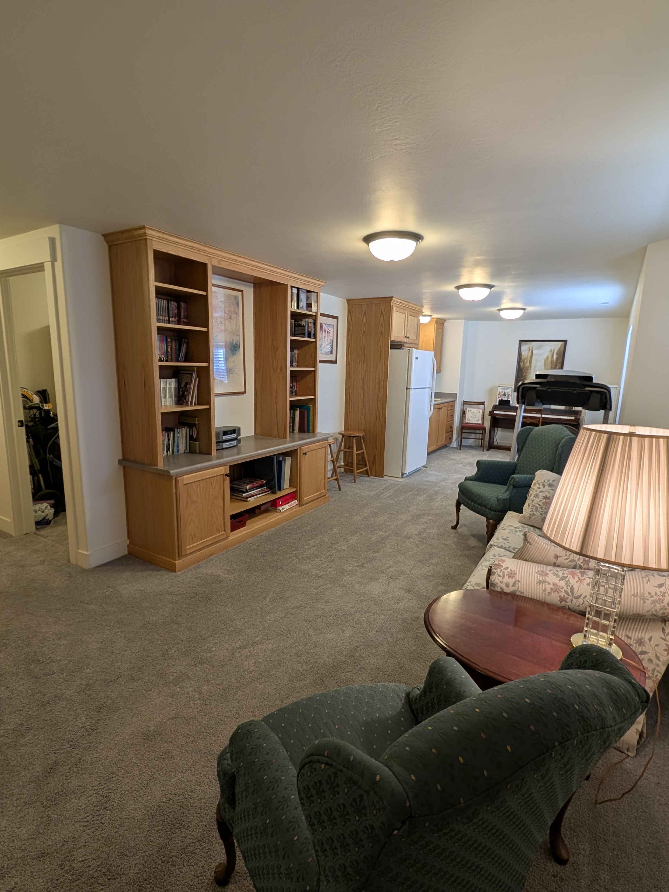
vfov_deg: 94.5
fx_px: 412
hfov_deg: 78.1
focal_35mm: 16
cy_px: 445
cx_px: 328
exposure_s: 1/30
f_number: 1.95
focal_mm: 2.23
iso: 37
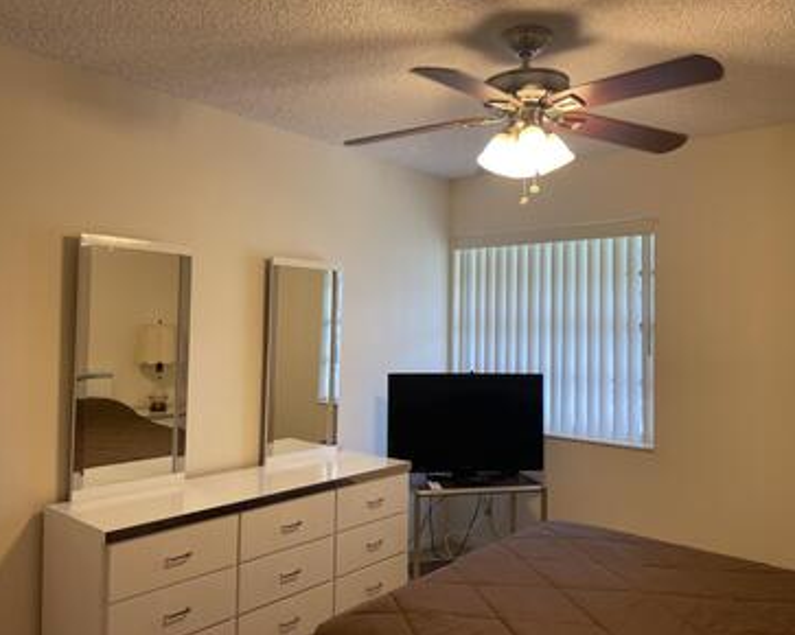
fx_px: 658
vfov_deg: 51.5
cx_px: 396
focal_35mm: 28
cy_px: 322
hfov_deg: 62.2
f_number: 1.6
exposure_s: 1/120
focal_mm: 4.2
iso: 100
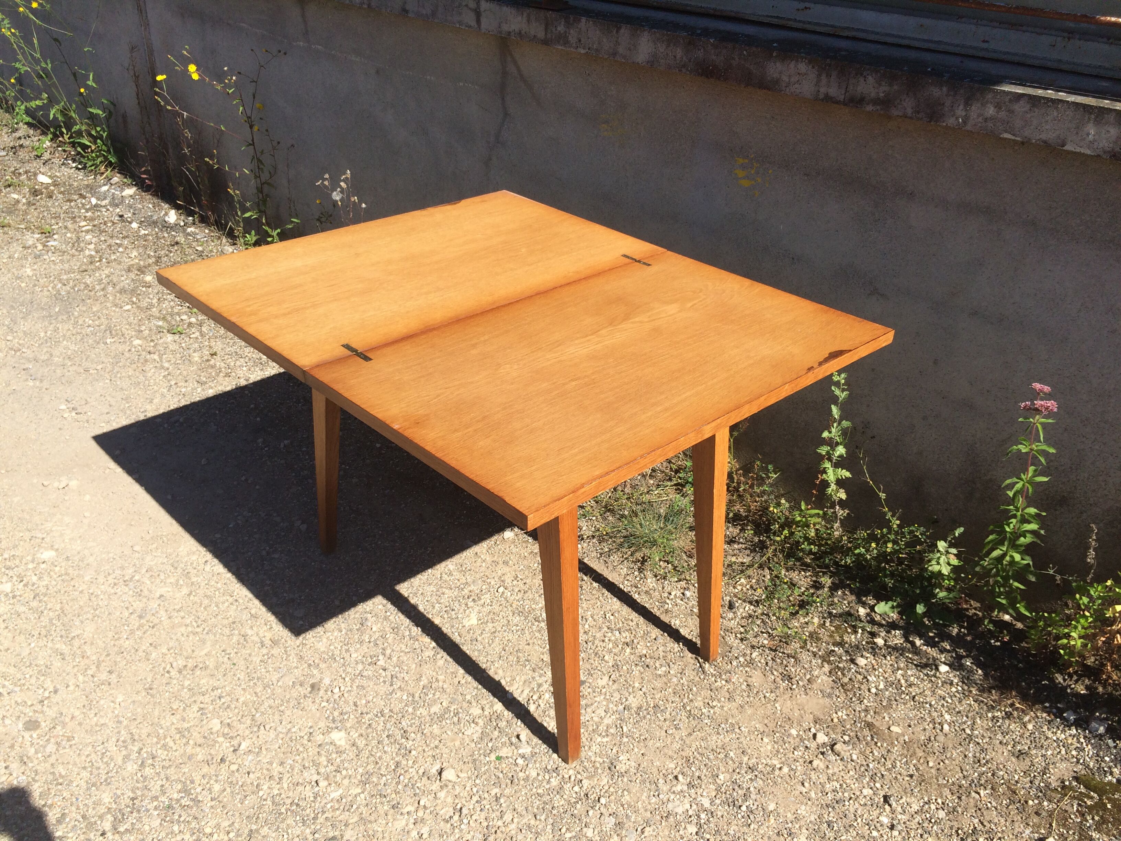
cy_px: 420
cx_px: 560
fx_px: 939
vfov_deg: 48.2
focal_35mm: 29
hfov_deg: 61.7
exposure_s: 1/1866
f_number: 2.2
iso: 32
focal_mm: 4.15
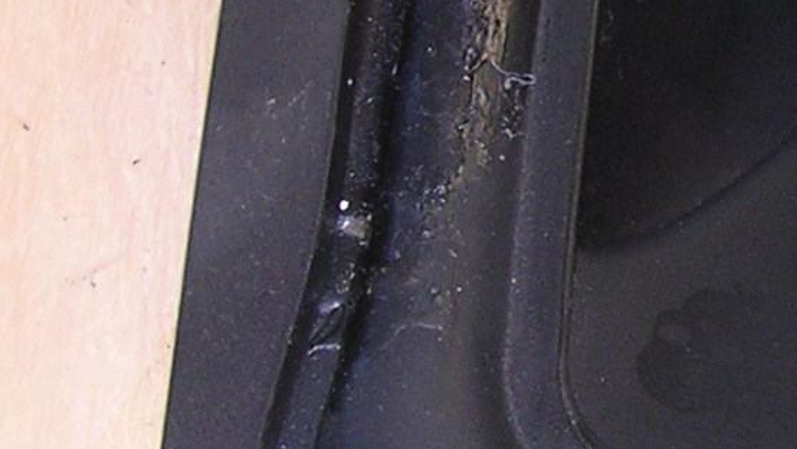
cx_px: 1080
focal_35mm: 153
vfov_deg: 7.9
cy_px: -30
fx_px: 3234
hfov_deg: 13.5
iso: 100
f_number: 2.8
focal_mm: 5.8
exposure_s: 1/60.1
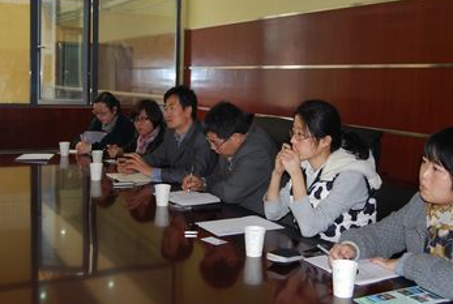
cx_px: 236
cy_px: 142
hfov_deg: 43.5
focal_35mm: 45
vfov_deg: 30.0
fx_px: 567
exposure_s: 1/60
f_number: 4
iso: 200
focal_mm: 26
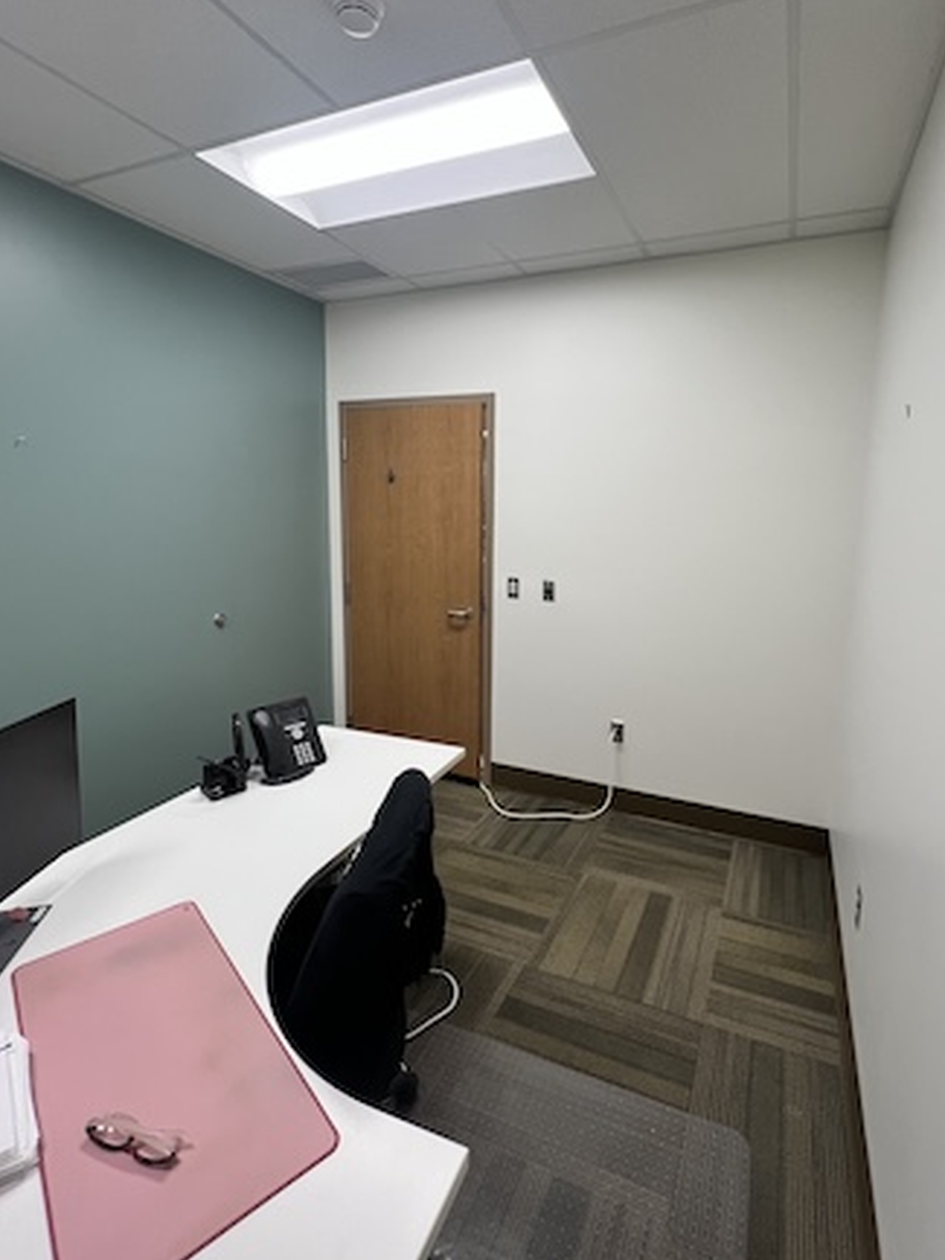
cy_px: 598
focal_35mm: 16
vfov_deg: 94.4
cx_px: 526
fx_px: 582
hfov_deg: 77.8
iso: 100
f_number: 1.8
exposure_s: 1/100
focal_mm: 1.57
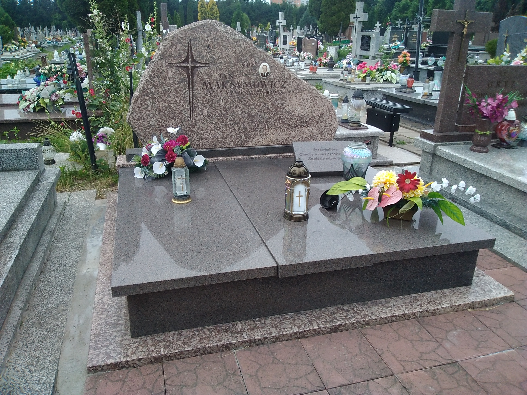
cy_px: 198
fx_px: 442
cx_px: 264
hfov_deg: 61.7
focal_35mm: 29
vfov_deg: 48.2
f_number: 2.4
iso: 100
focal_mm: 2.39
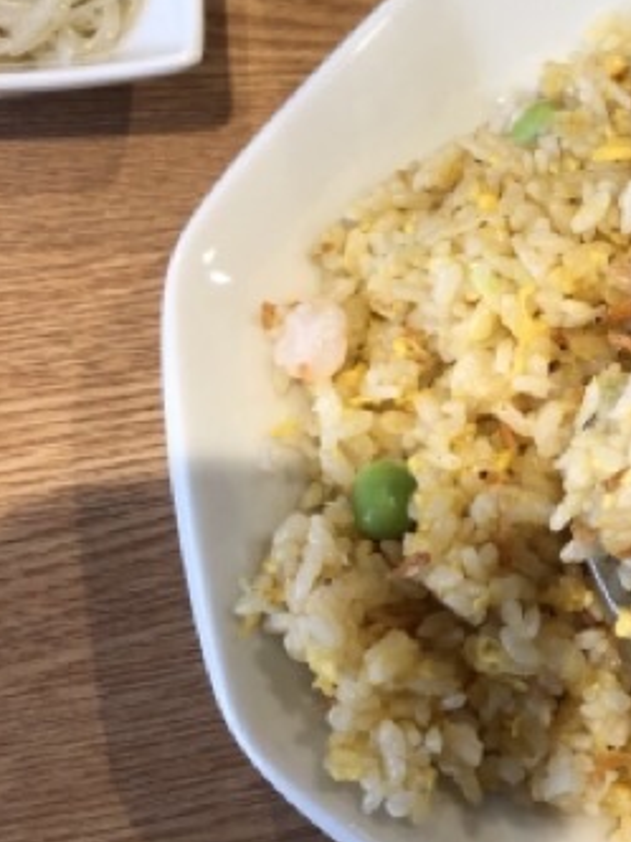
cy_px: 314
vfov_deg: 35.3
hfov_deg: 26.0
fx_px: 1312
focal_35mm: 54
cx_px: 596
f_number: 1.8
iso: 25
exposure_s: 1/30
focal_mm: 3.99
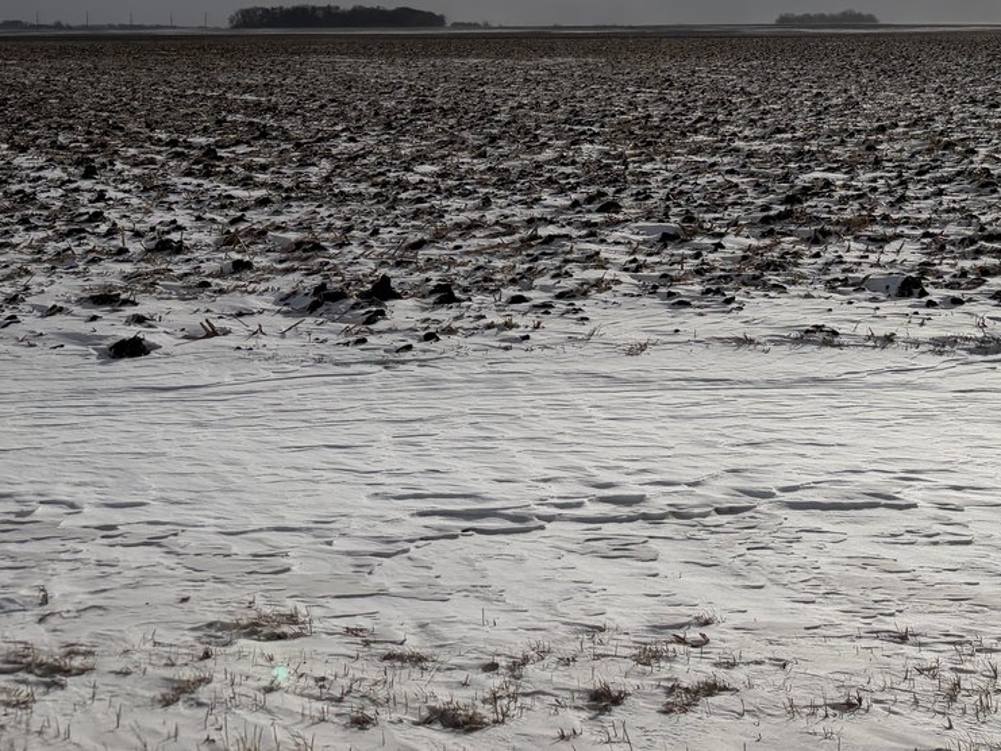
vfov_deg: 28.1
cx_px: 800
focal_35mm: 49
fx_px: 1417
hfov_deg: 37.5
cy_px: 21
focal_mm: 6.76
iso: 125
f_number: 1.78
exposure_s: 1/55556
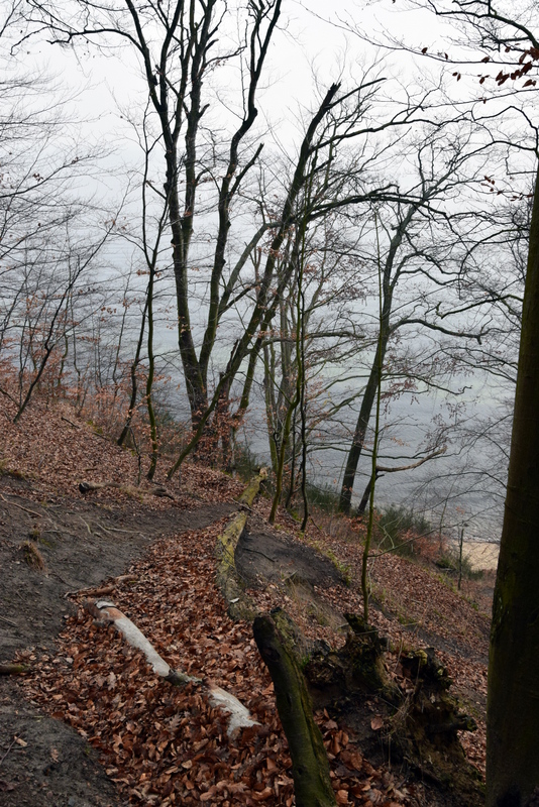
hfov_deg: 41.7
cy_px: 404
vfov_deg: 59.5
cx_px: 270
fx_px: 707
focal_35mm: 32
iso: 400
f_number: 9
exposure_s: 1/80
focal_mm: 21
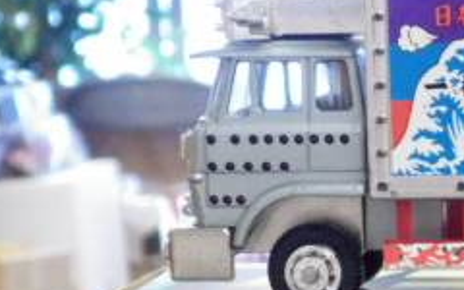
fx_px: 2112
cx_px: 607
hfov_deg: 12.2
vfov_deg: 7.8
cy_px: 379
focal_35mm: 167
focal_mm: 10.7
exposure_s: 1/40
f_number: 4
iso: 800
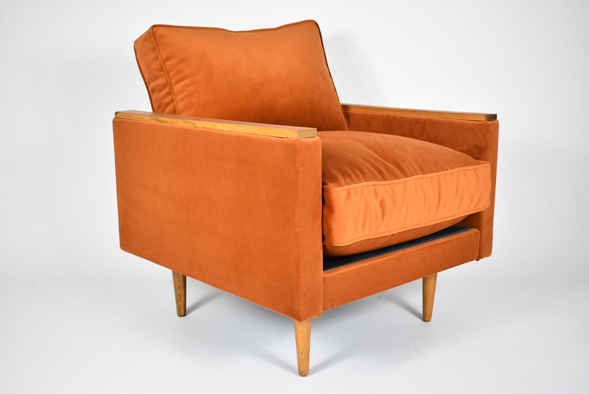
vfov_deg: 33.1
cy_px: 197
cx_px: 294
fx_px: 663
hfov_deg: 47.9
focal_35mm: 40
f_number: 4
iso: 1400
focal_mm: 27
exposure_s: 1/125
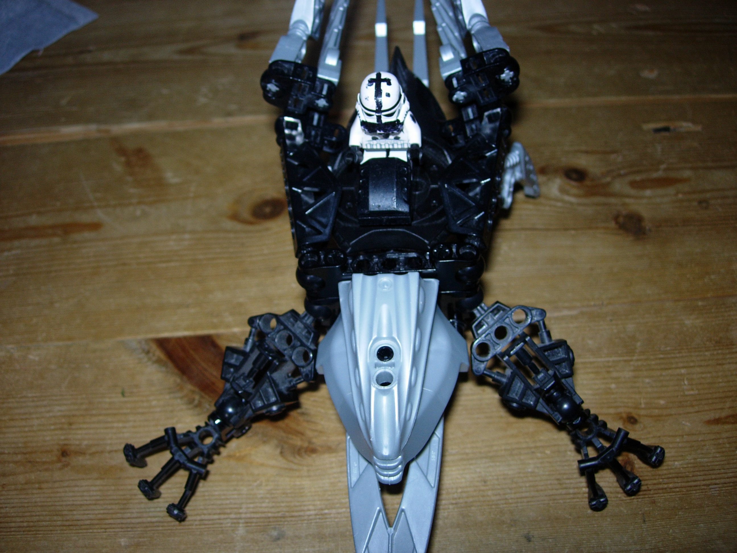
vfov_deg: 37.7
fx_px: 809
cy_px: 276
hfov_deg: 49.0
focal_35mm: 38
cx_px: 368
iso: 79
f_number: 2.8
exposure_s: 1/64
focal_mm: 7.8
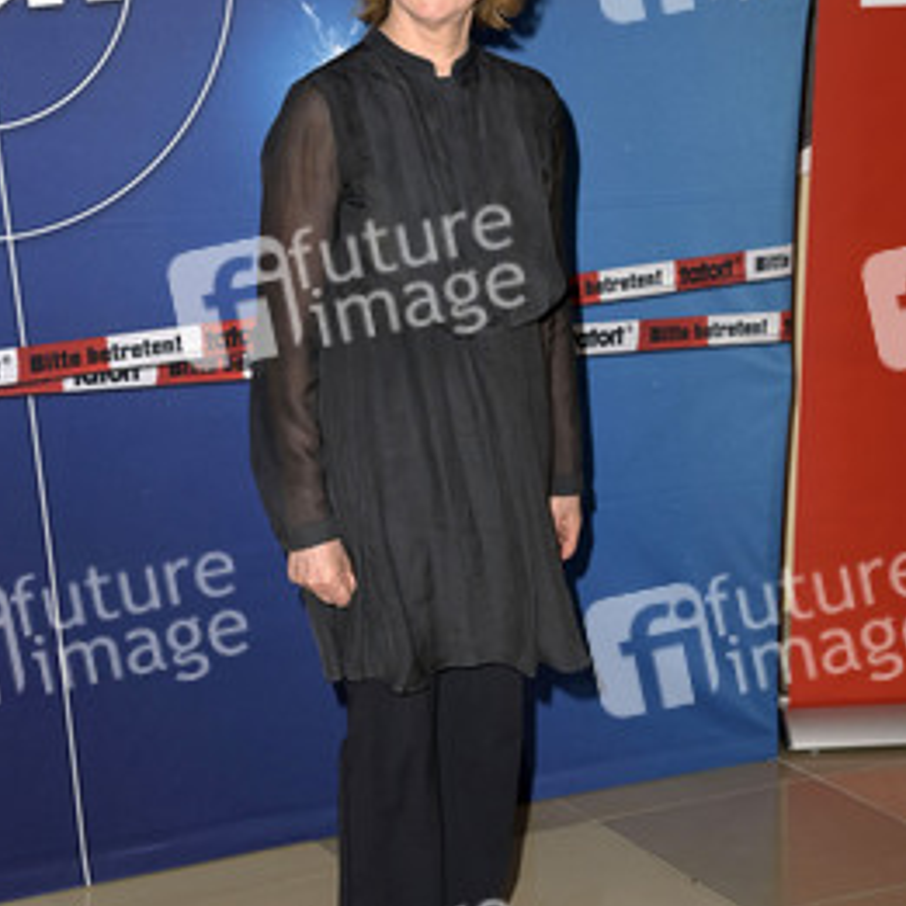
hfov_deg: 26.5
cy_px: 462
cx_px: 448
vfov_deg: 26.5
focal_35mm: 65
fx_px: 1925
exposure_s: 1/250
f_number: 5.6
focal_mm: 50
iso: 640
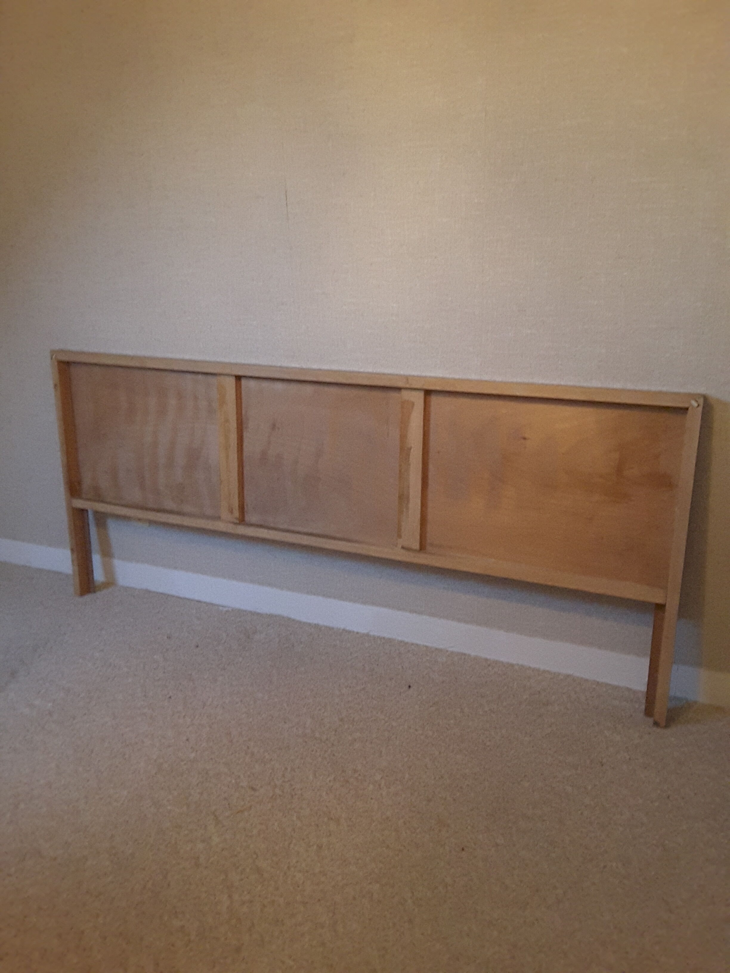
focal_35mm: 31
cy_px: 486
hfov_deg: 45.4
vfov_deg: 58.4
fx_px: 872
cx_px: 365
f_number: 1.9
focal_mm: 2.9
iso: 500
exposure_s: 1/17
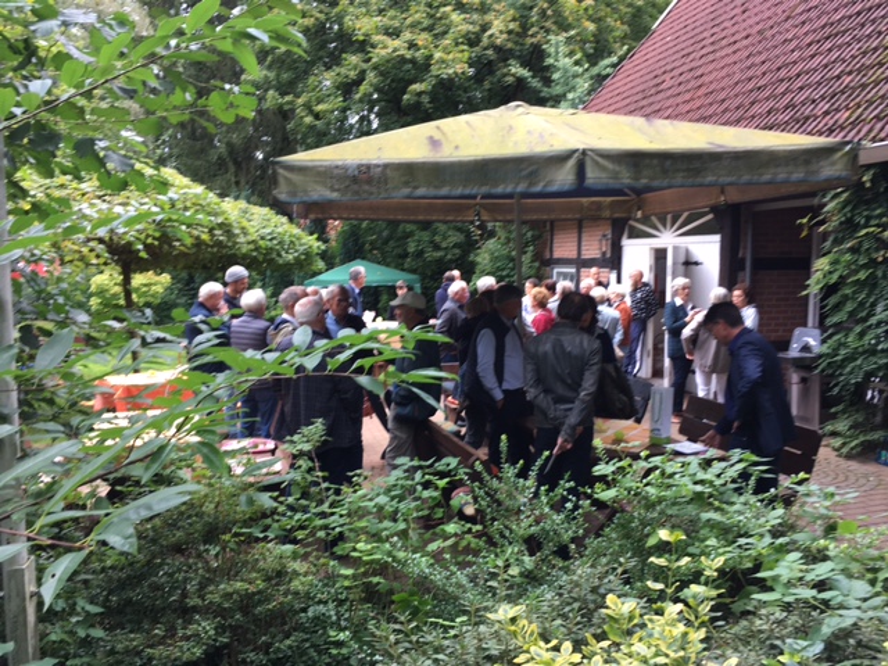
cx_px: 444
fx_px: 744
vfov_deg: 48.2
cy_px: 333
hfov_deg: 61.7
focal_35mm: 29
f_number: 2.2
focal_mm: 4.15
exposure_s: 1/50
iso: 32
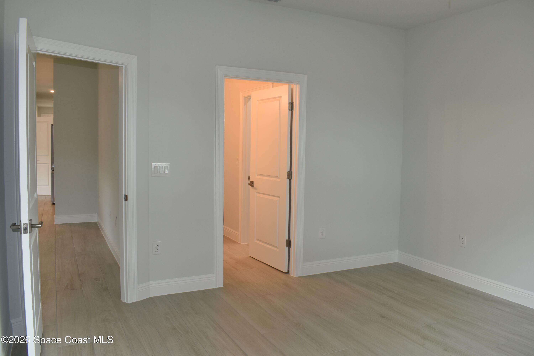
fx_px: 400
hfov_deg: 67.4
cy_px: 178
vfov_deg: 47.9
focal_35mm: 27
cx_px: 267
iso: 360
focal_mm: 18
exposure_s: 1/30
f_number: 7.1
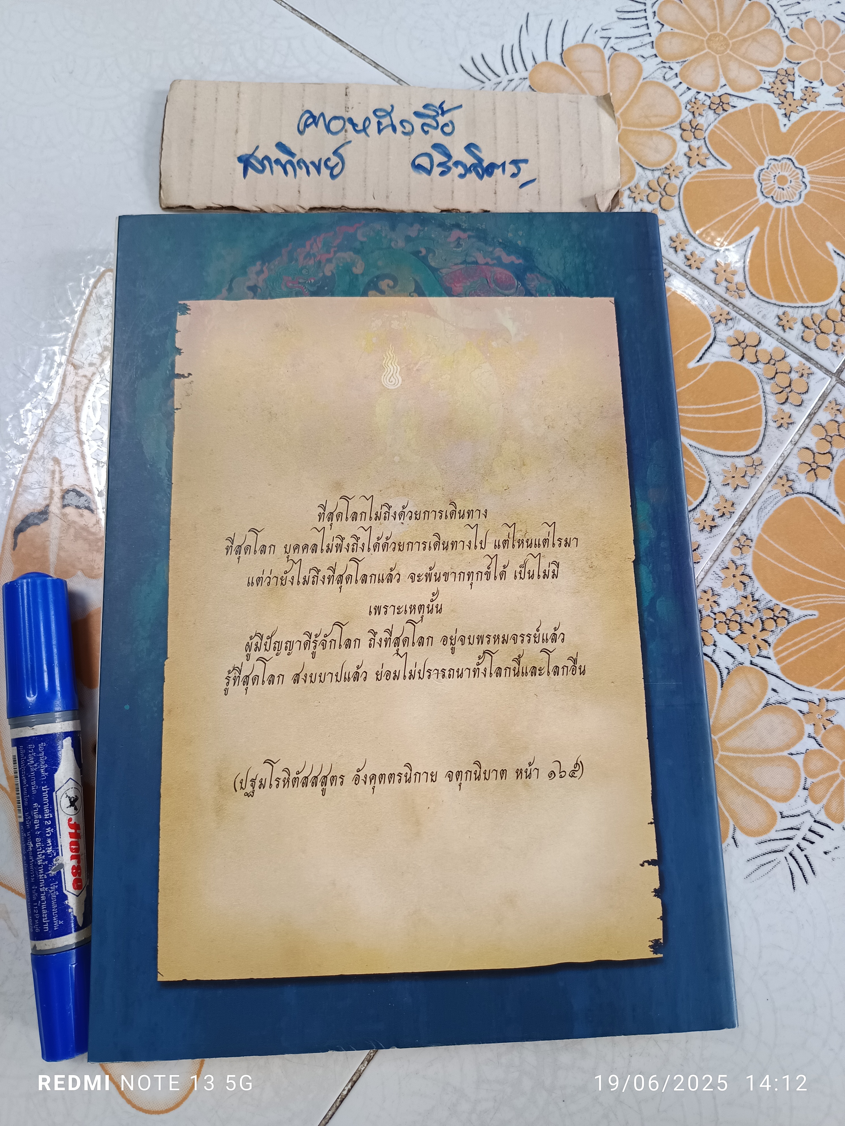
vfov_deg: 71.6
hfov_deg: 56.8
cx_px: 422
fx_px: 781
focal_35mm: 24
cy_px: 563
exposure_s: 1/50
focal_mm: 5.31
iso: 430
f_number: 1.7
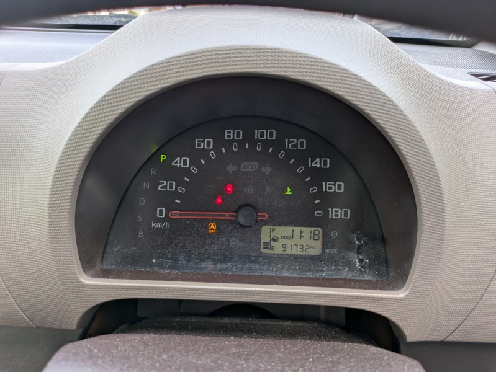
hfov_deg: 69.4
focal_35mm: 25
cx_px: 248
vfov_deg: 54.9
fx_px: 358
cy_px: 186
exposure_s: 1/247
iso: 113
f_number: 1.89
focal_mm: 5.43
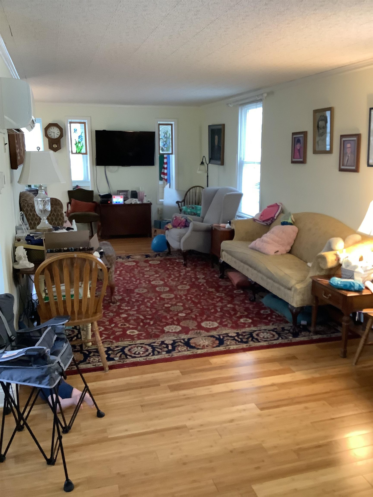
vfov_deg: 58.4
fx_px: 445
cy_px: 248
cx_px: 186
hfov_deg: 45.4
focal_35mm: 31
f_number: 2.4
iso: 320
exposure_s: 1/40
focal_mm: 3.3
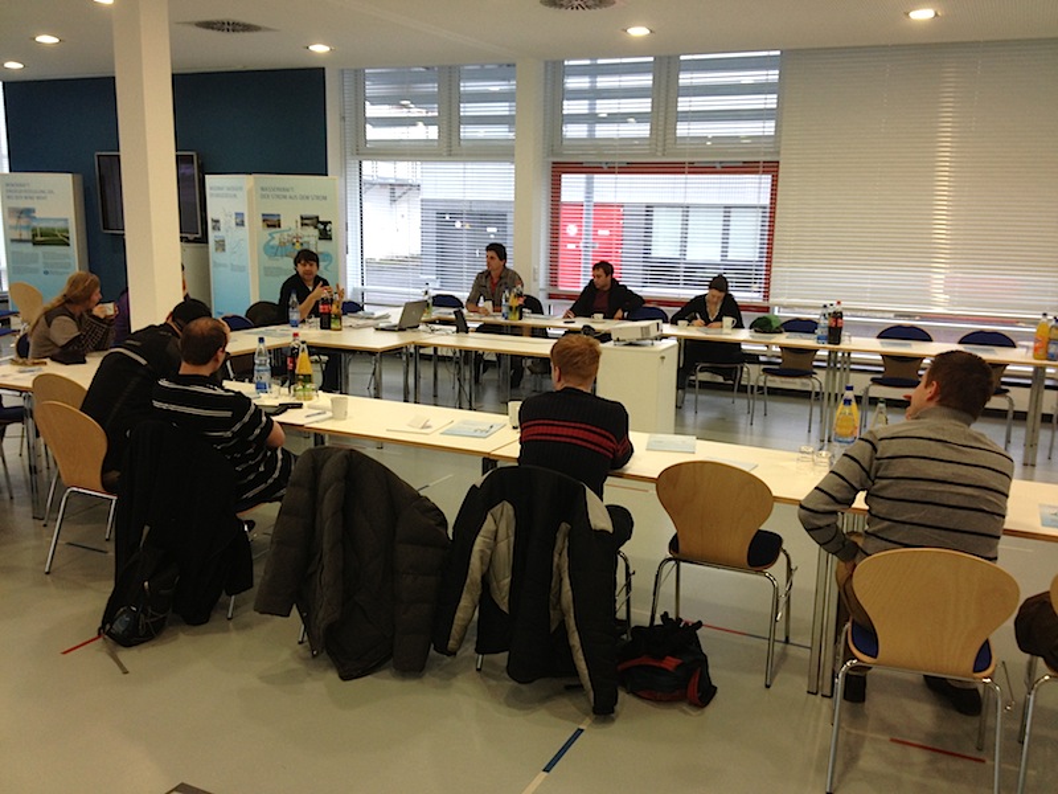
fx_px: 1070
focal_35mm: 35
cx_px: 529
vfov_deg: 40.7
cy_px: 397
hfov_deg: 52.6
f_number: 2.4
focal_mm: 4.28
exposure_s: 1/24
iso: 50
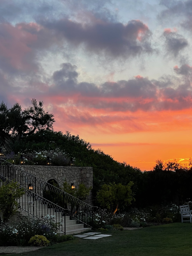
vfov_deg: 22.0
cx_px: 114
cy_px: 160
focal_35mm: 89
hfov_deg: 16.6
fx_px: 658
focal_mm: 7.5
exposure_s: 1/261
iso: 20
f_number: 2.2
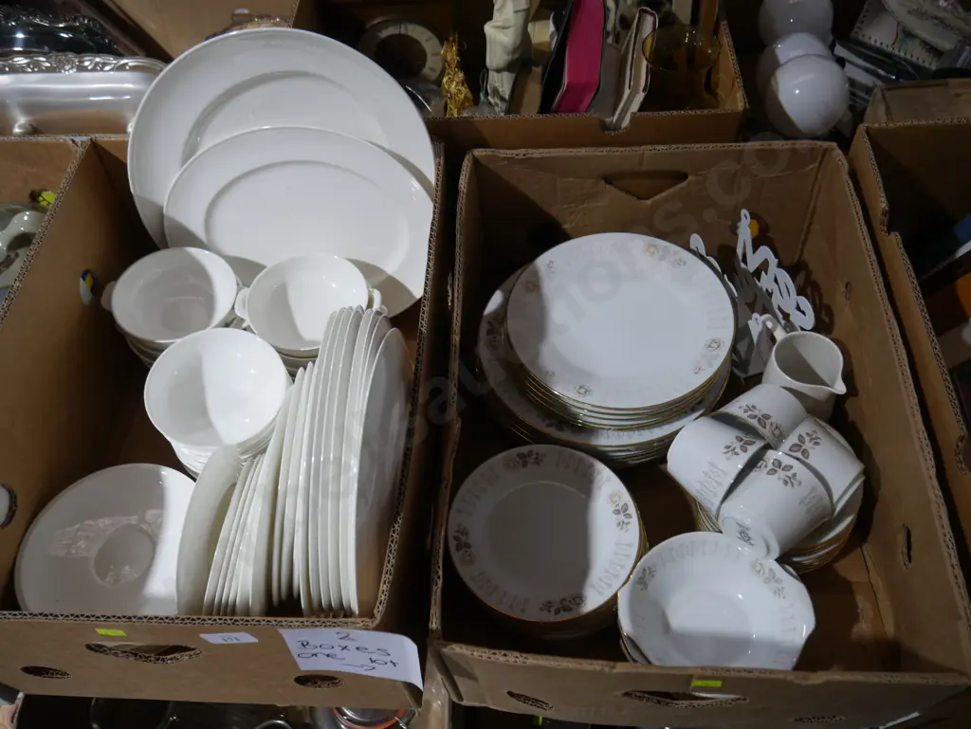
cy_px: 364
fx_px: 786
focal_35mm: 28
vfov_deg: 49.8
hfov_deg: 63.4
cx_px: 486
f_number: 3.5
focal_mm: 14
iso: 320
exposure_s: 1/60
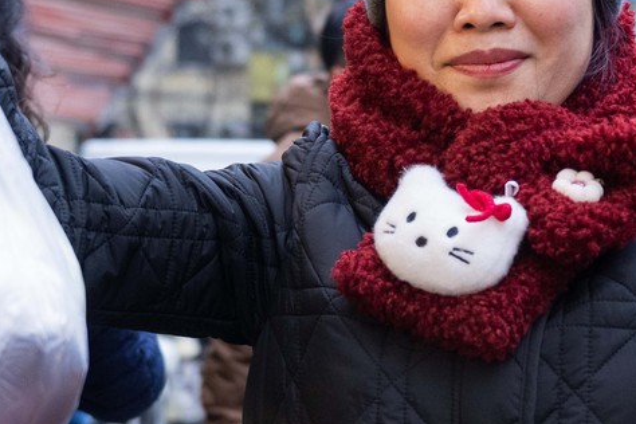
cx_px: 471
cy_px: 261
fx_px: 2051
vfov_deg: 11.8
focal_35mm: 116
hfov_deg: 17.5
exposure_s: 1/640
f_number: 2.8
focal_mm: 27.5
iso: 1000
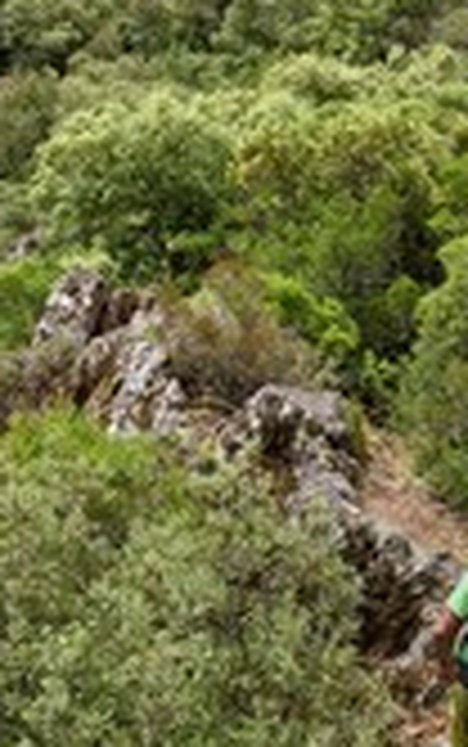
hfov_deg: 20.4
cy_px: 270
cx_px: 11
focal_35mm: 62
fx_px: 1263
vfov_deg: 32.8
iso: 200
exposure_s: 1/500
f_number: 6.3
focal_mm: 24
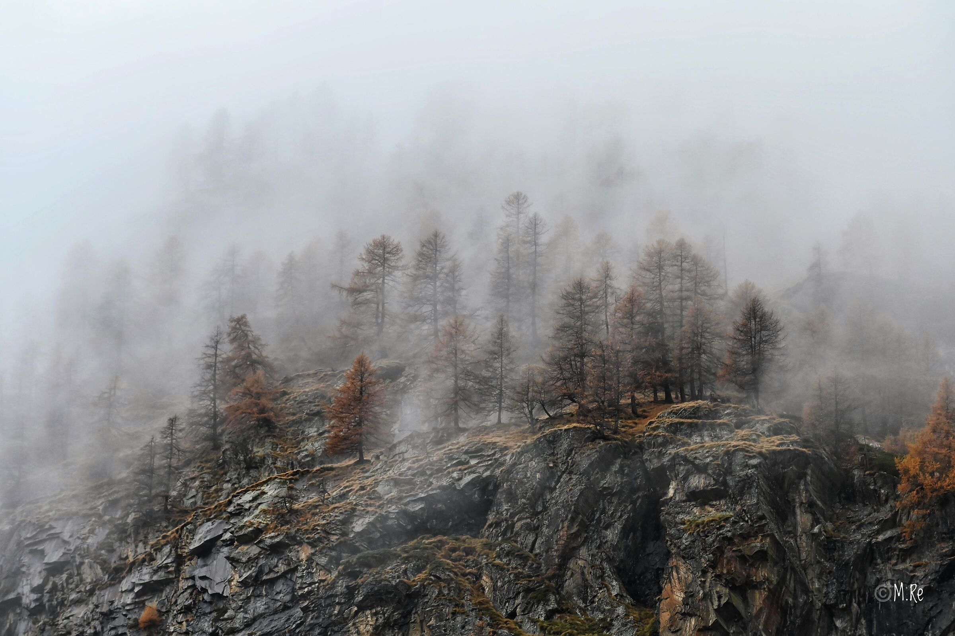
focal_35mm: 155
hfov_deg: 13.3
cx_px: 478
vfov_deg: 8.8
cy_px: 318
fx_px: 4109
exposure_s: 1/1250
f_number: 6.3
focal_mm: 155
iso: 1000
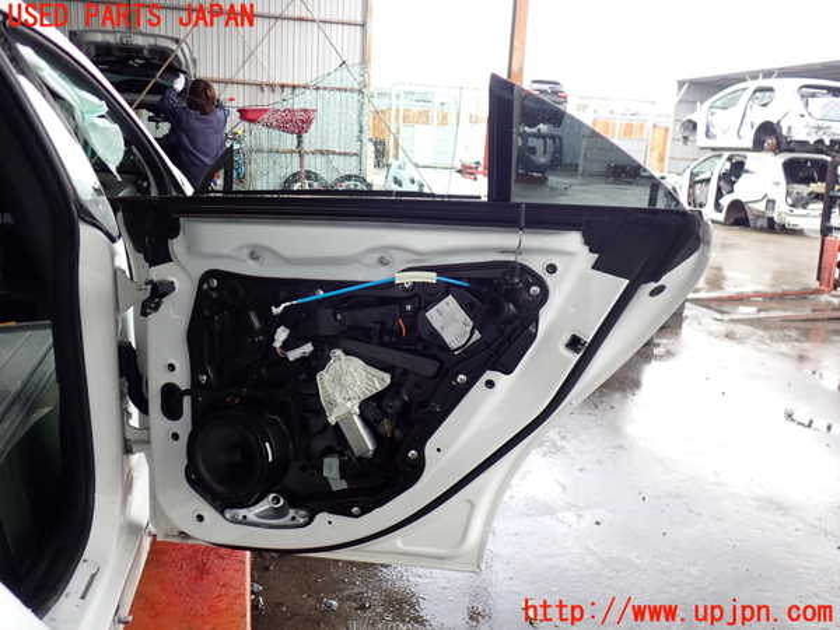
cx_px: 420
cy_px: 315
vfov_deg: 46.8
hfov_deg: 60.0
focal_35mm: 30
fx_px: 728
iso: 200
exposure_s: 1/100
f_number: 2.3
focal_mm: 5.4
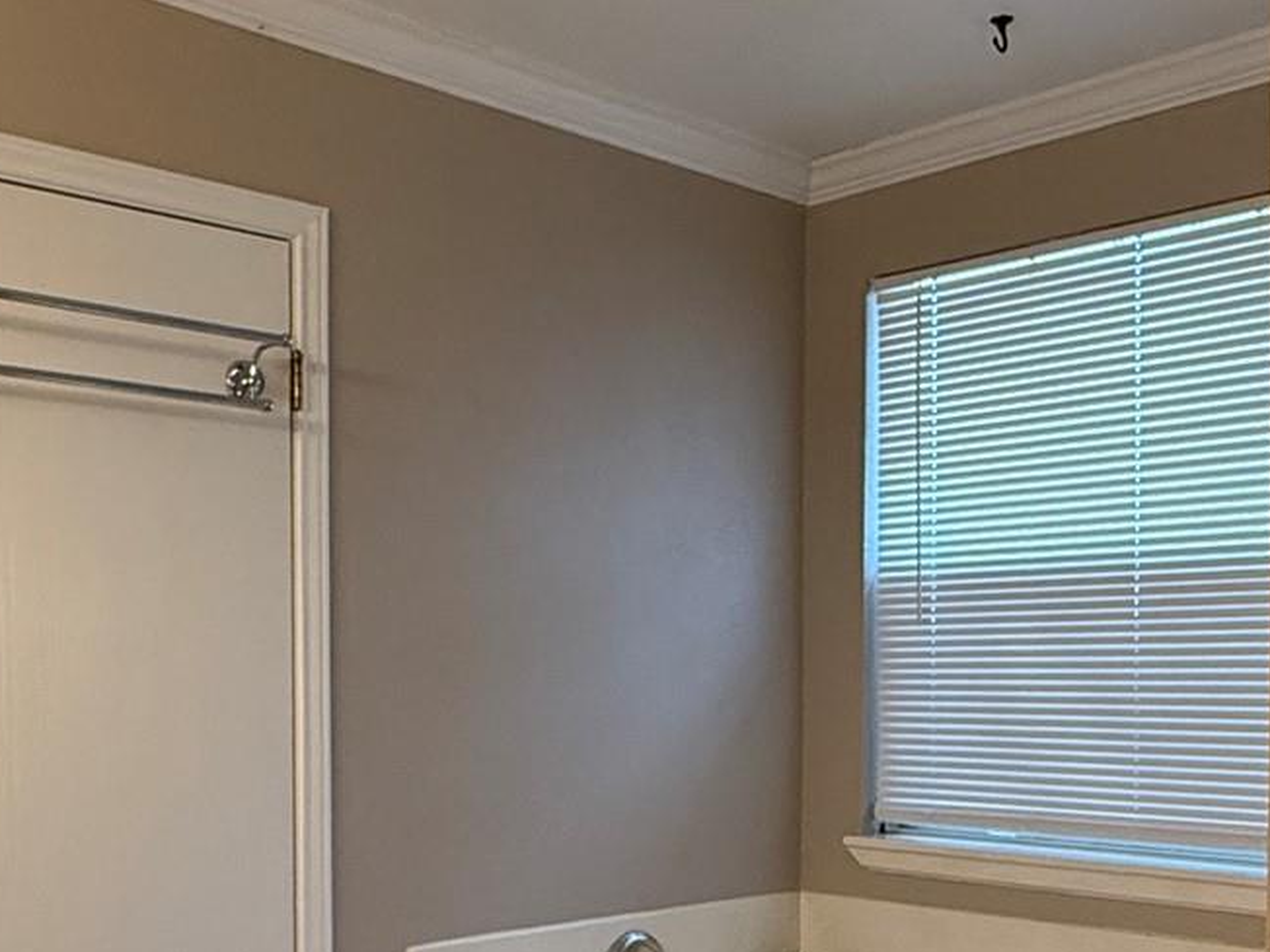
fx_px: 1614
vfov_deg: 32.4
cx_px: 594
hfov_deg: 42.9
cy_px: 683
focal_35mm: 44
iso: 250
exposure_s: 1/120
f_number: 2.2
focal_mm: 2.22
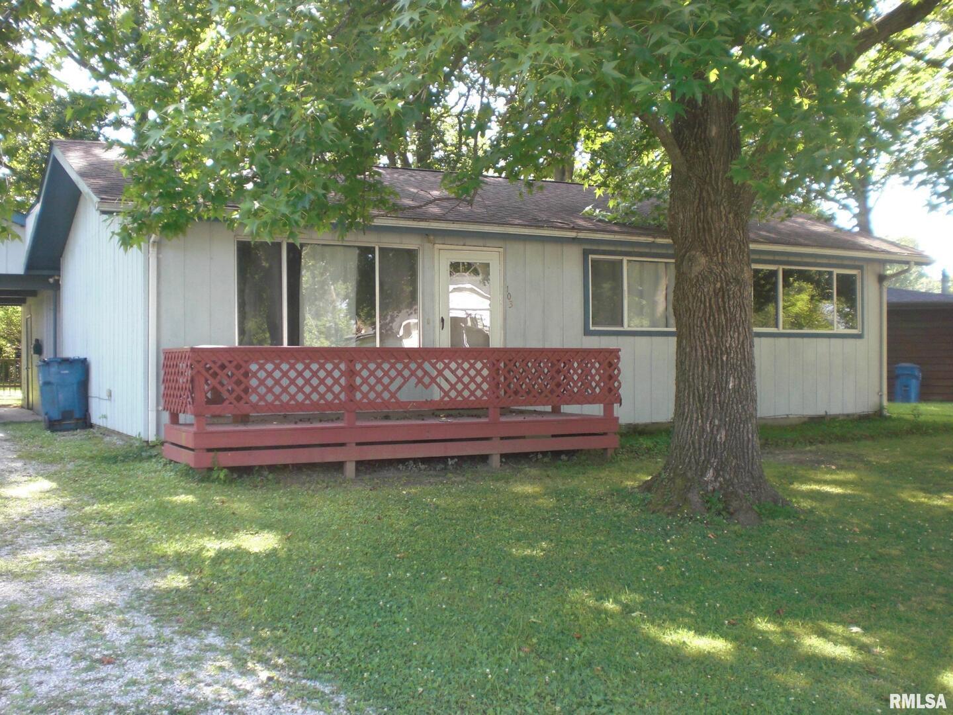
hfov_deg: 49.0
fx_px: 1046
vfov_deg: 37.7
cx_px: 476
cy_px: 358
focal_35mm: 38
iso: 100
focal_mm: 6.3
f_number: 3.1
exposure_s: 1/125
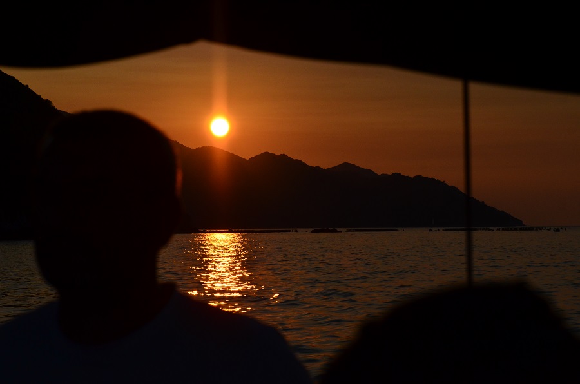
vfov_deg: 13.0
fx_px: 1688
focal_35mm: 105
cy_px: 192
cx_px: 290
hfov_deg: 19.5
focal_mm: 70
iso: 640
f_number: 8
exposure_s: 1/8000
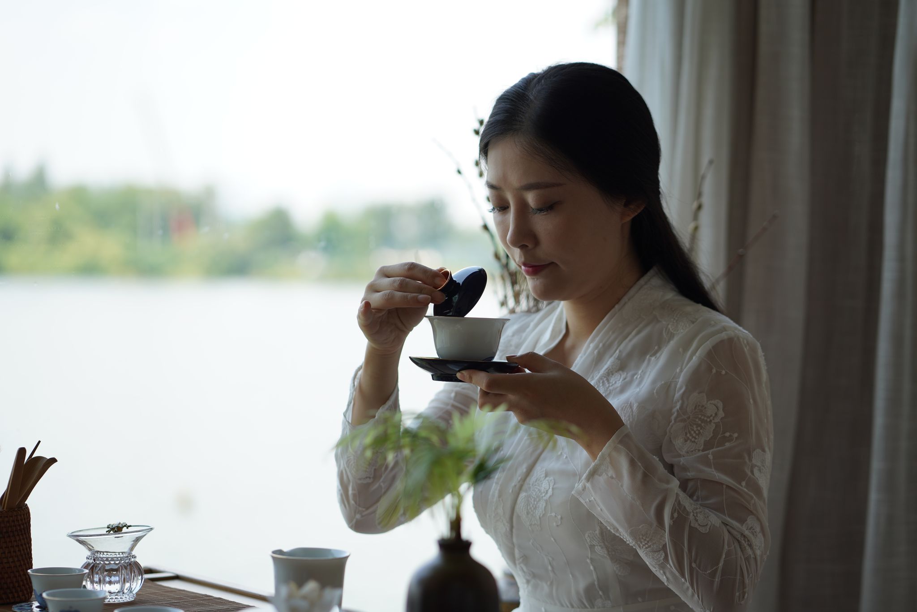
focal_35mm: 85
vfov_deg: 16.1
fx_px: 2165
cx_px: 458
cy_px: 306
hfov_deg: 23.9
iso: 100
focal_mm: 85
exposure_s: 1/400
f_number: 2.8
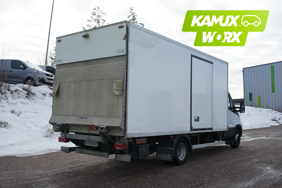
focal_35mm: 35
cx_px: 141
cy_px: 94
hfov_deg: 54.4
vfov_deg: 37.9
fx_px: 274
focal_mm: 35
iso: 100
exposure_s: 1/160
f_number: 9
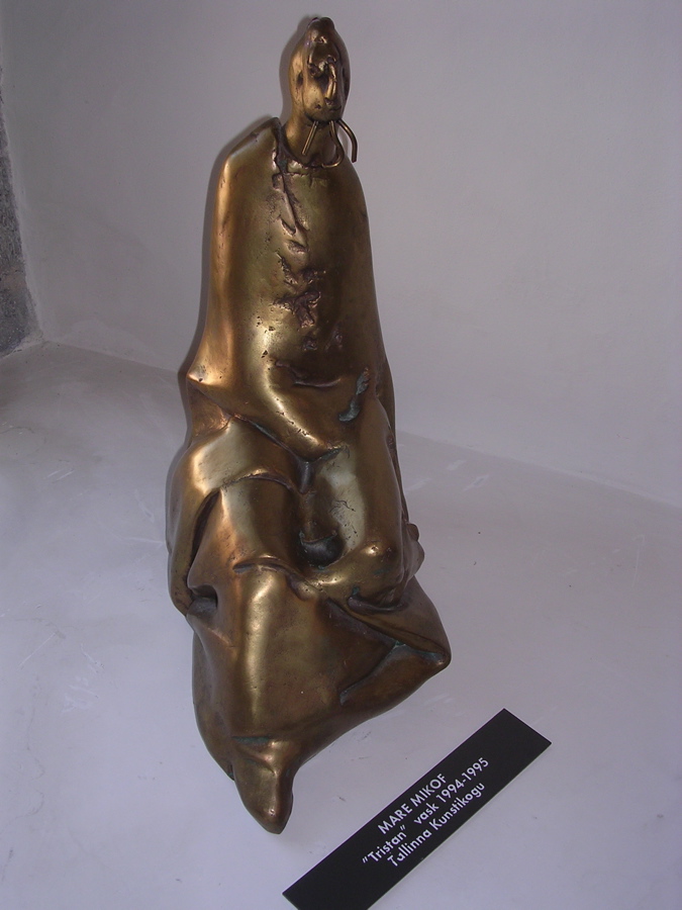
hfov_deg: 33.6
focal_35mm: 43
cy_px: 455
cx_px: 341
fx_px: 1130
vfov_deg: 43.9
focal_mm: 6.6
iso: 100
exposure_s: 1/60.1
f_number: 3
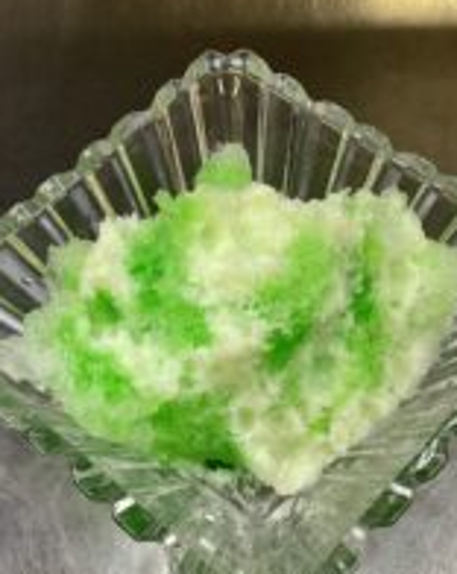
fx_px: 984
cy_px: 350
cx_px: 239
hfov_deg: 26.2
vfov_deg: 32.4
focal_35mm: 58
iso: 100
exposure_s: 1/60
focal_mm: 3.3
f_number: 2.4
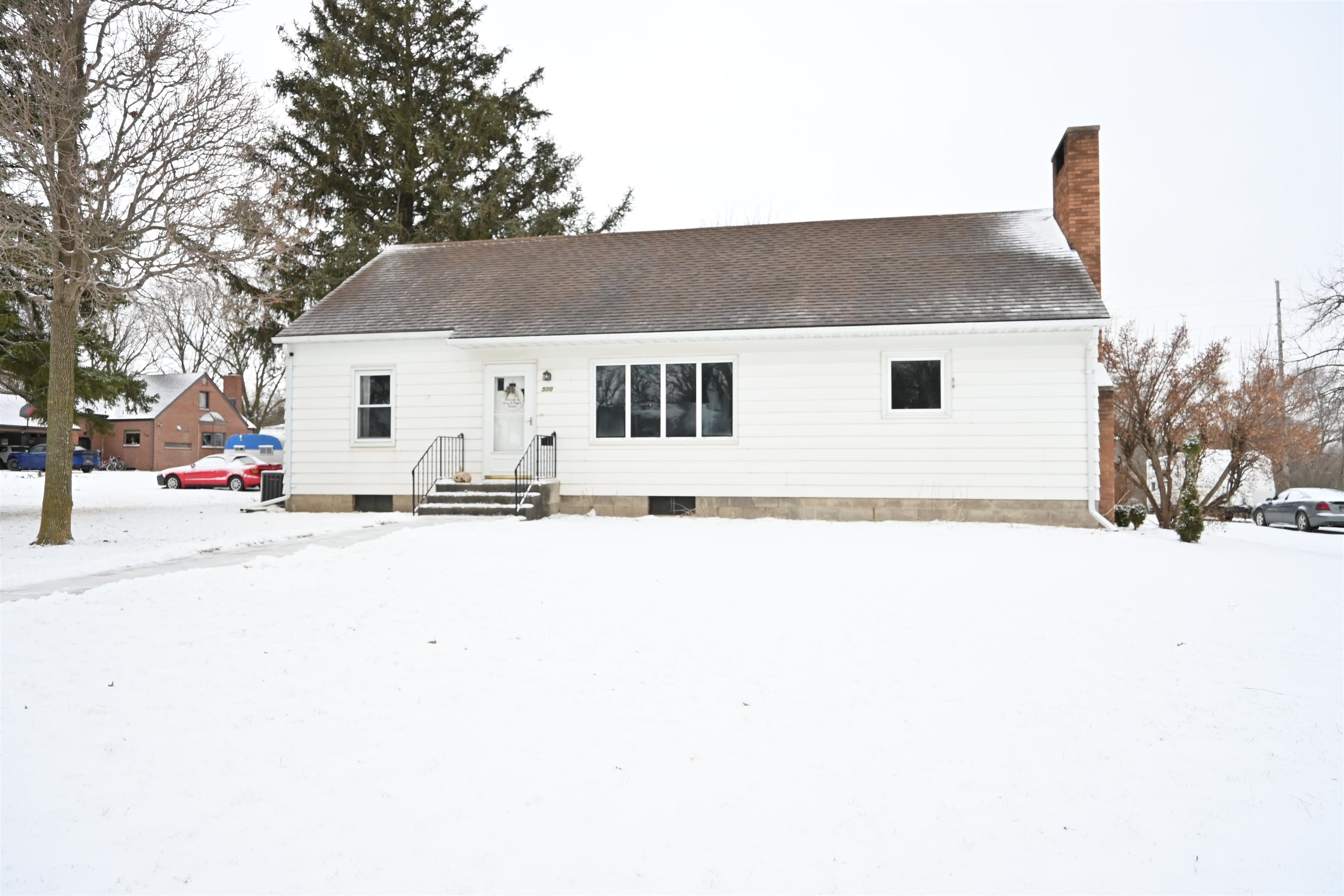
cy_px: 448
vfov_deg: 53.1
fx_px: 896
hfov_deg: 73.7
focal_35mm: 24
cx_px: 672
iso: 640
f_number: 4.5
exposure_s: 1/400
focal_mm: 16
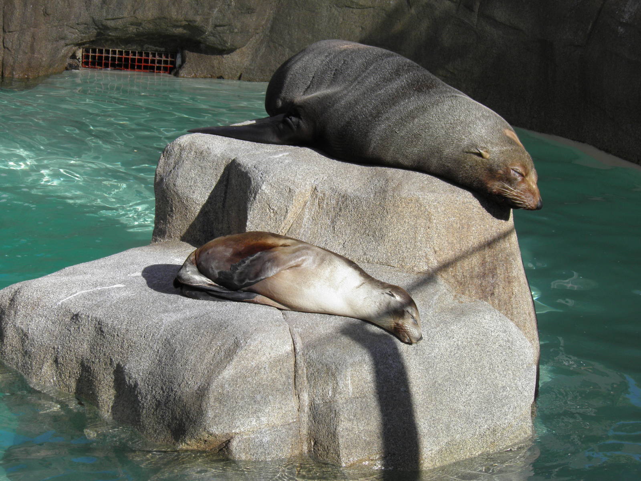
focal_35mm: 112
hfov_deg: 17.6
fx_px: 2074
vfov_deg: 13.2
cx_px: 320
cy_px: 240
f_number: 5.6
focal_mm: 20.2
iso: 50
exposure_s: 1/200
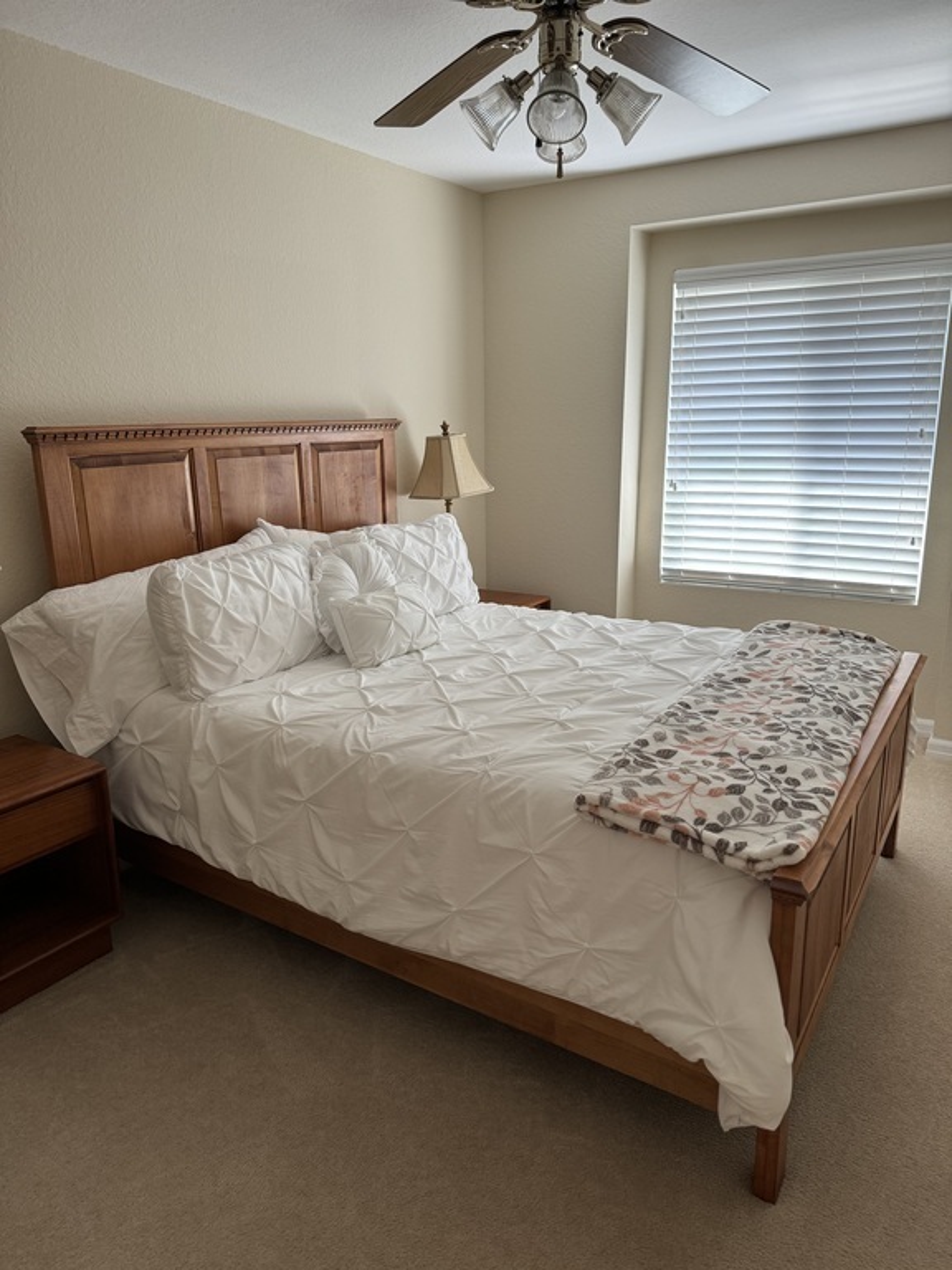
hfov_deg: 56.8
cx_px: 476
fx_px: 880
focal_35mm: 24
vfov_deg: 71.6
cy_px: 635
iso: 160
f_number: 1.78
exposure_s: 1/121
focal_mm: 6.86
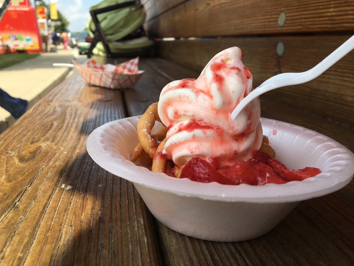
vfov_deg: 46.8
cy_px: 129
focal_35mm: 30
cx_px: 175
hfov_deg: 59.9
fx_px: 307
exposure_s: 1/761
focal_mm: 4.15
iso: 25
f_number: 2.2
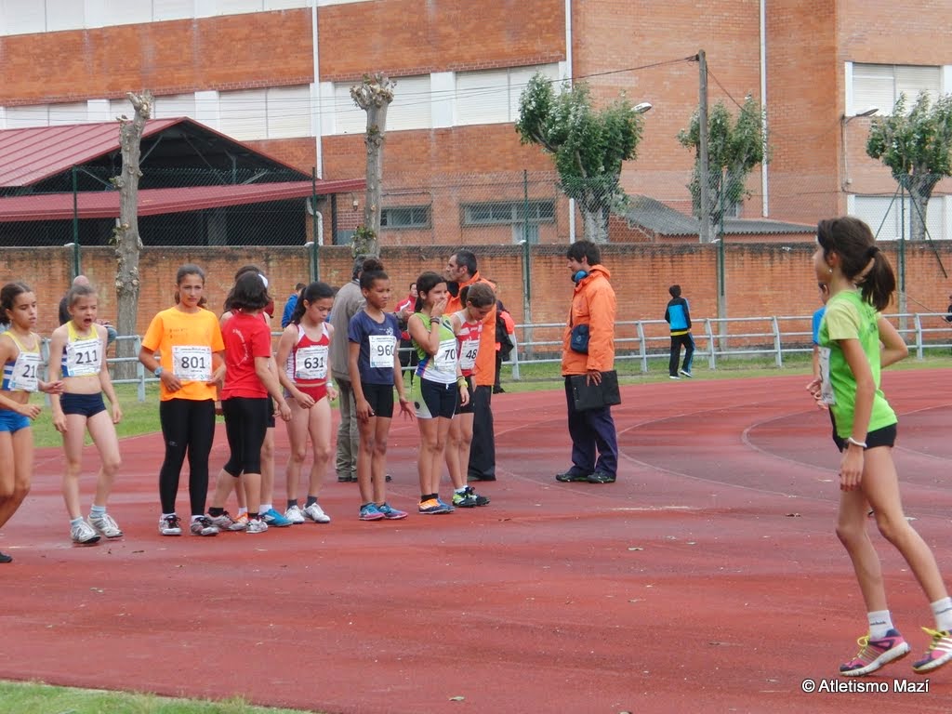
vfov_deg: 10.7
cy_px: 357
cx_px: 476
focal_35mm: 139
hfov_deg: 14.2
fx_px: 3823
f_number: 4.2
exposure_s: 1/400
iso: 100
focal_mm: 24.6
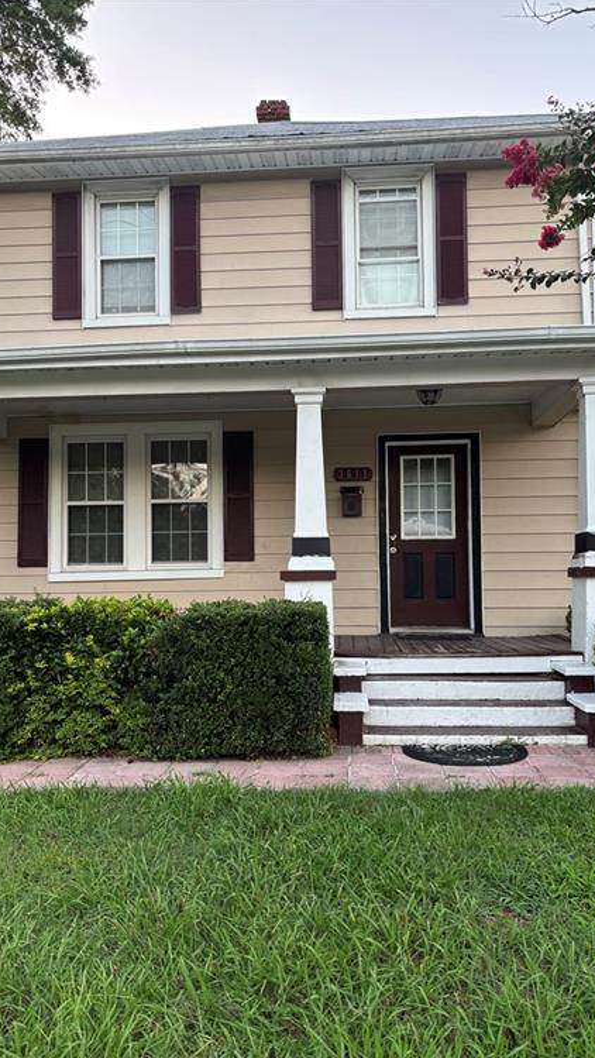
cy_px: 539
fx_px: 813
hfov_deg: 40.2
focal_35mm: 29
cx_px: 293
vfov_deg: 66.1
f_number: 1.6
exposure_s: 1/75
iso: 125
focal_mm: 5.96
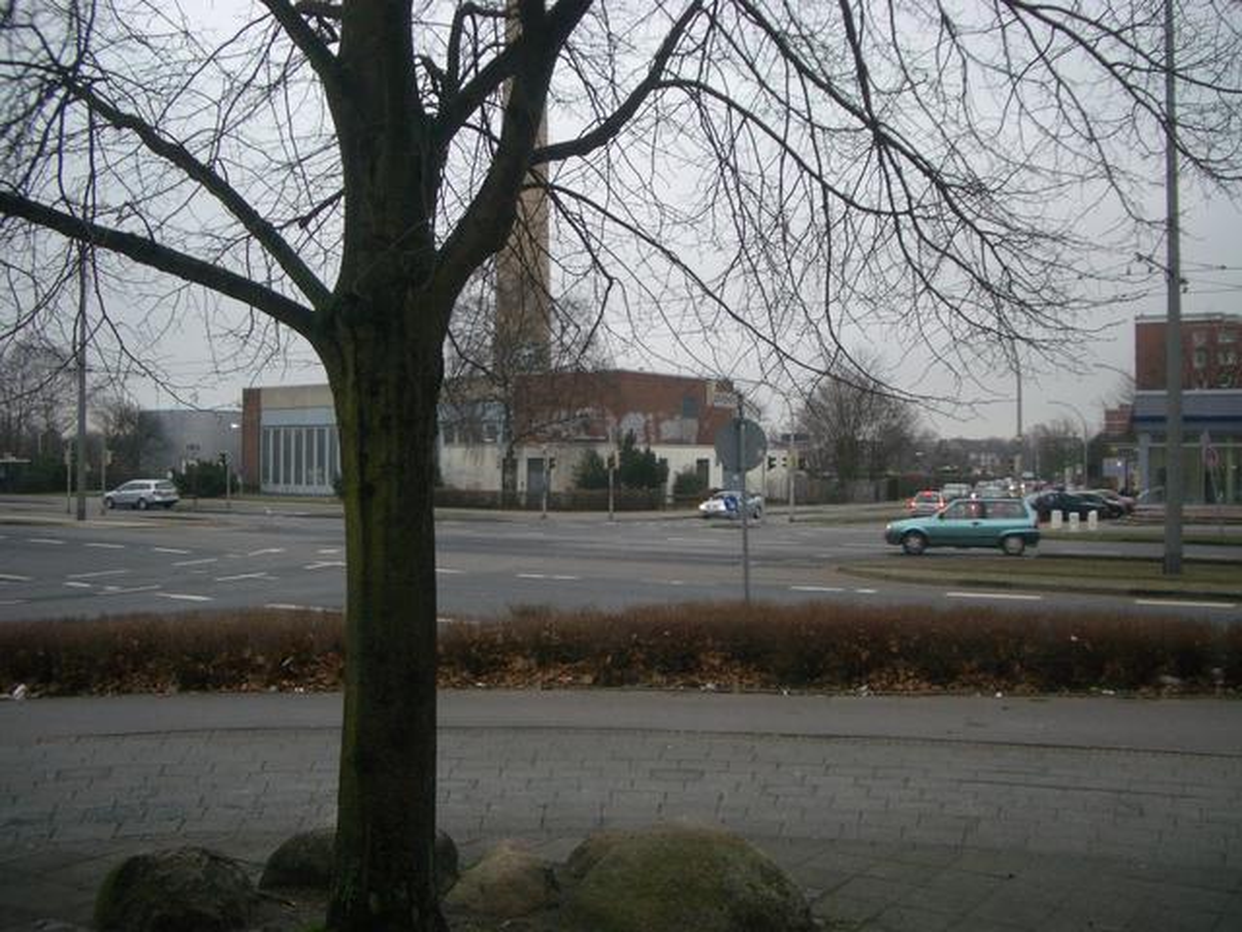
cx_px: 621
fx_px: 1256
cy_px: 466
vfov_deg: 40.7
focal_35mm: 35
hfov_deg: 52.6
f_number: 2.6
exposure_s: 1/125
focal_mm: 5.8
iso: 100
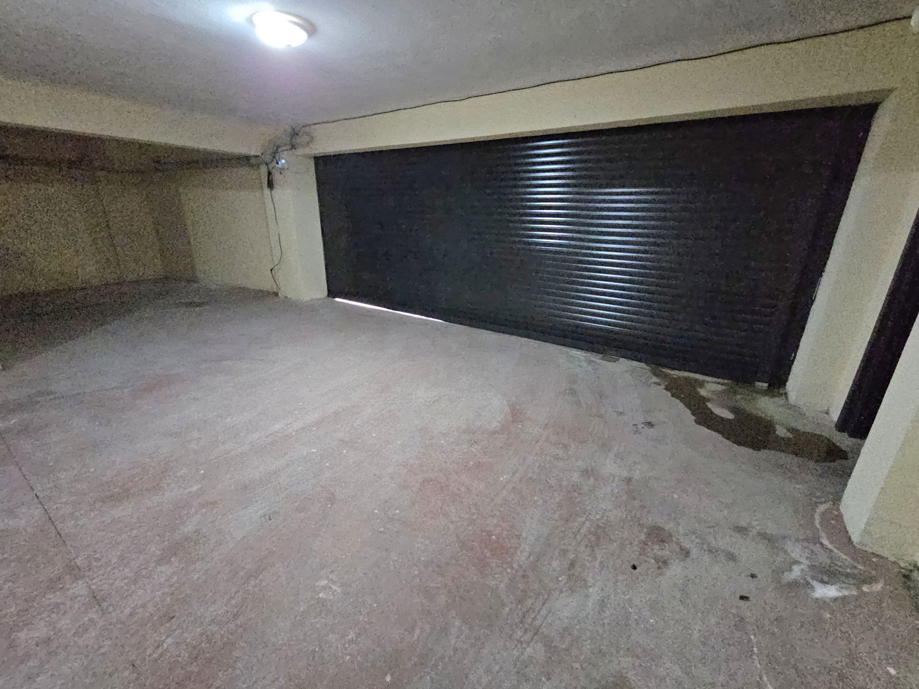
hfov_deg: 106.2
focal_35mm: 13
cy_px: 344
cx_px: 460
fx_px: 345
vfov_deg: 89.9
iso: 1250
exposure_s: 1/25.1
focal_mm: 2.2
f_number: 2.2
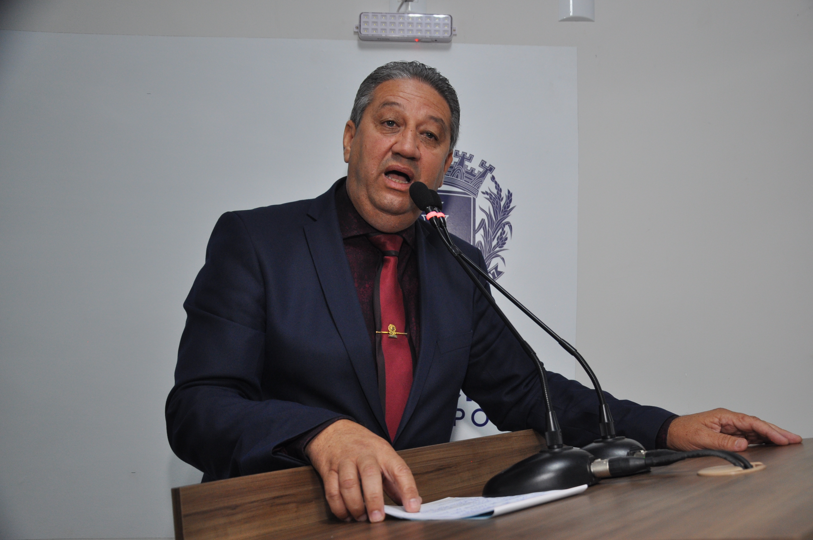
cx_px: 406
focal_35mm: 60
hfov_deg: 33.4
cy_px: 270
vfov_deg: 22.6
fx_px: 1353
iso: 500
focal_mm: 40
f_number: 5
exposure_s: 1/60
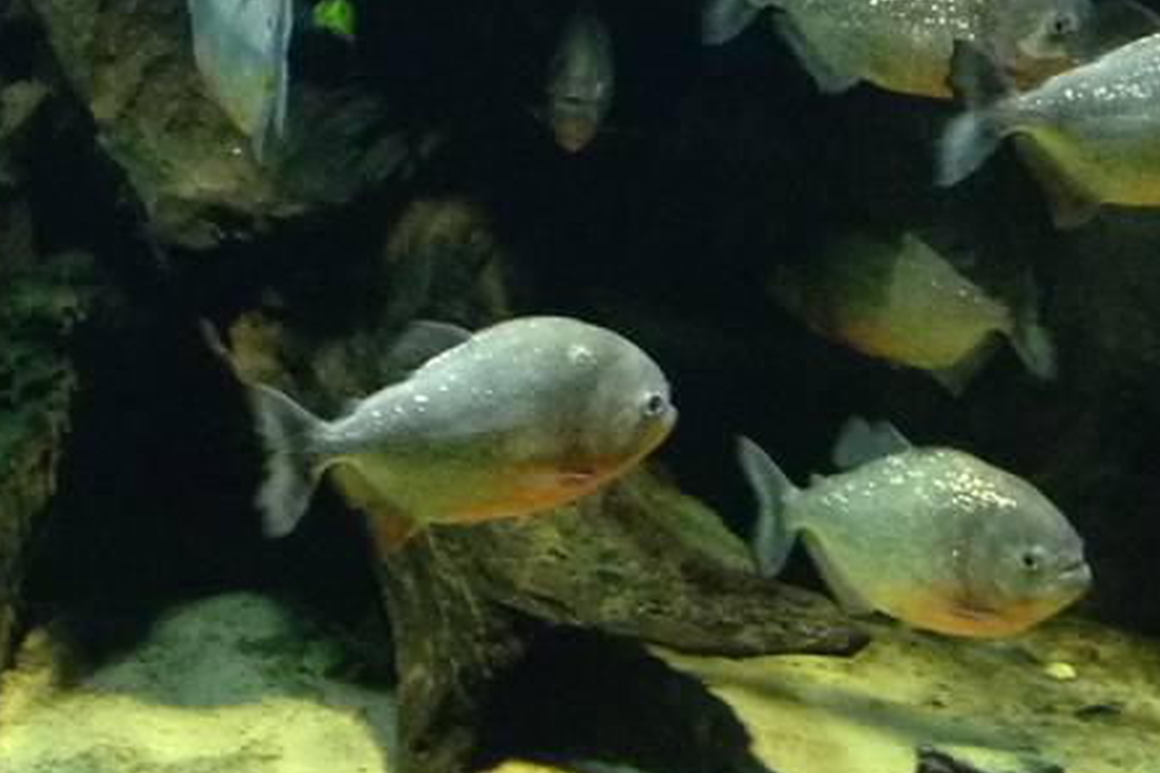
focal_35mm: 124
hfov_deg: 16.3
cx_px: 136
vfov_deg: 11.0
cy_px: 55
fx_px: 3994
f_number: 2.4
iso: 400
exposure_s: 1/20
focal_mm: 4.12
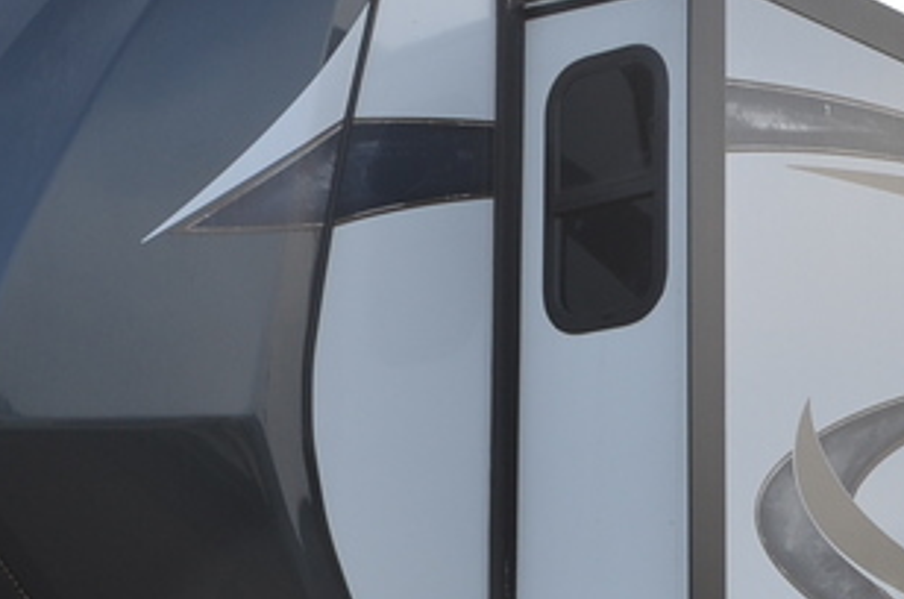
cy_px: 661
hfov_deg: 18.9
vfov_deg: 12.5
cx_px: 725
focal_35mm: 107
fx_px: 2681
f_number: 7.1
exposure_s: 1/200
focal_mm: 22
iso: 200
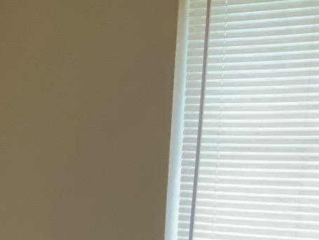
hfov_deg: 13.1
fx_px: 1198
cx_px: -329
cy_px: 277
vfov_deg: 11.2
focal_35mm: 130
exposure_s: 1/60
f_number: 1.8
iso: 250
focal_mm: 3
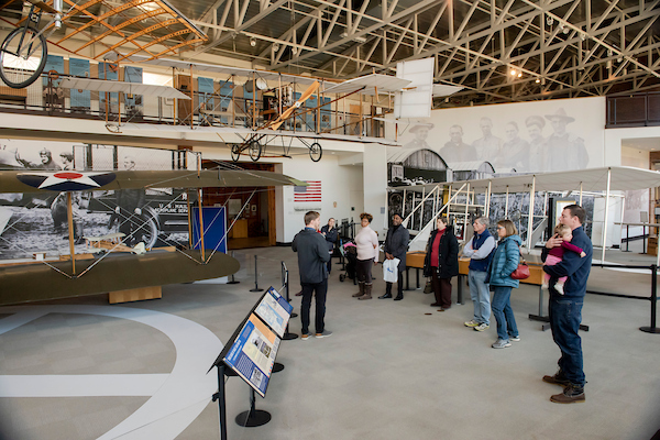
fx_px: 440
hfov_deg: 73.7
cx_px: 330
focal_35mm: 24
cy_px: 220
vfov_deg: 53.1
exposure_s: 1/200
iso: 1600
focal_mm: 24
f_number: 6.3
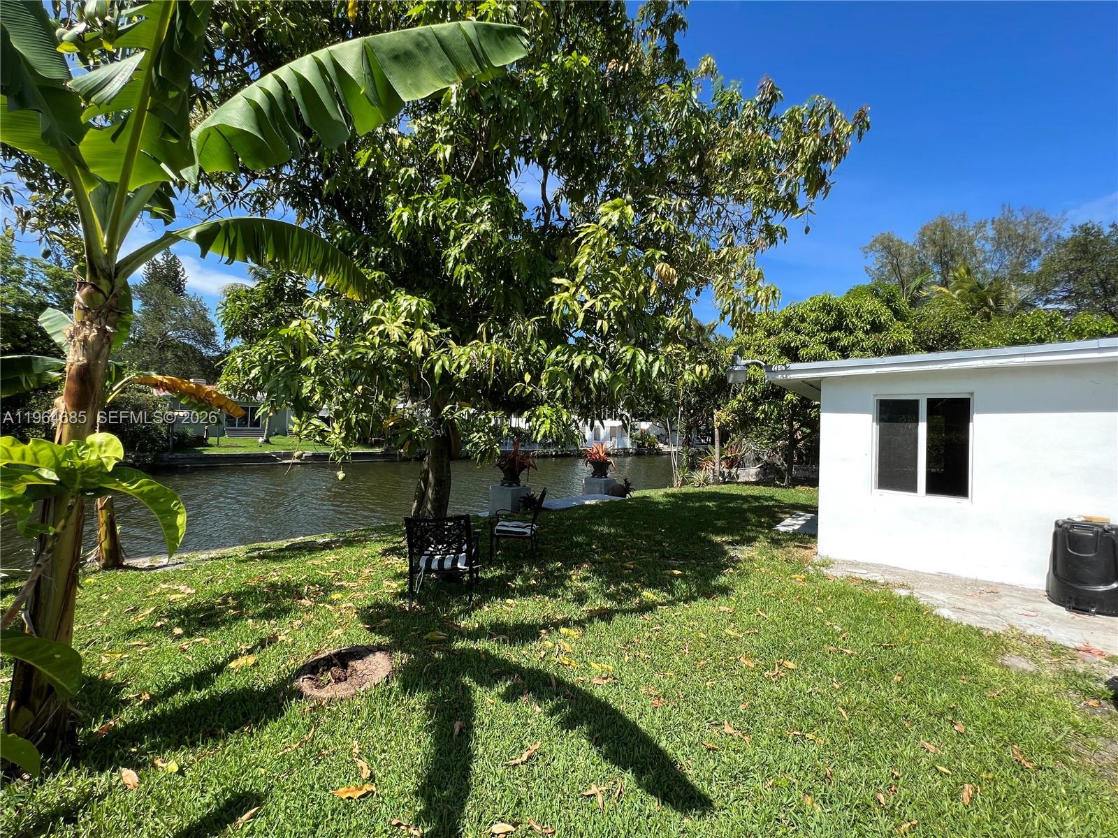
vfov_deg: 89.9
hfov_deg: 106.2
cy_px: 419
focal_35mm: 13
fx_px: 420
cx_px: 559
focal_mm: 1.57
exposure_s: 1/592
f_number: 1.8
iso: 32
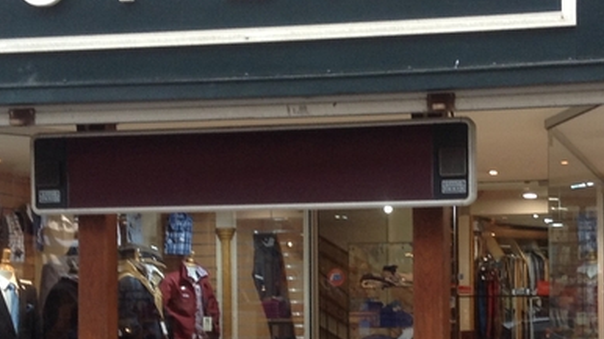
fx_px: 1489
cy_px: 294
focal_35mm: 93
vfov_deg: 12.9
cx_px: 380
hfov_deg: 22.9
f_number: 2.4
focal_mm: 3.3
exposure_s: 1/24
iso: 32
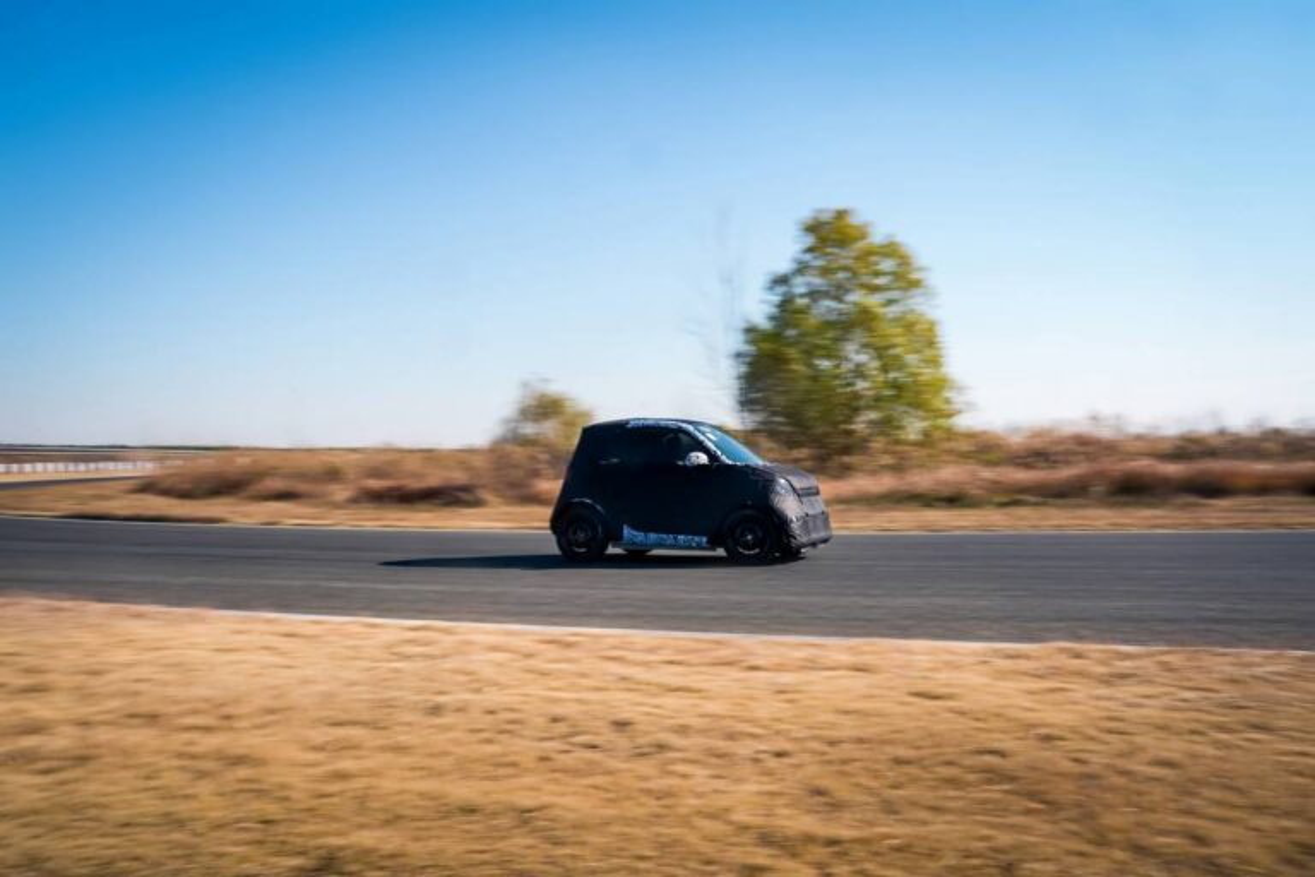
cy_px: 438
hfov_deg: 61.9
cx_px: 658
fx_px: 1096
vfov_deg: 43.6
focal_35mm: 30
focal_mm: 30
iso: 125
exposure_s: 1/60
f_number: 22
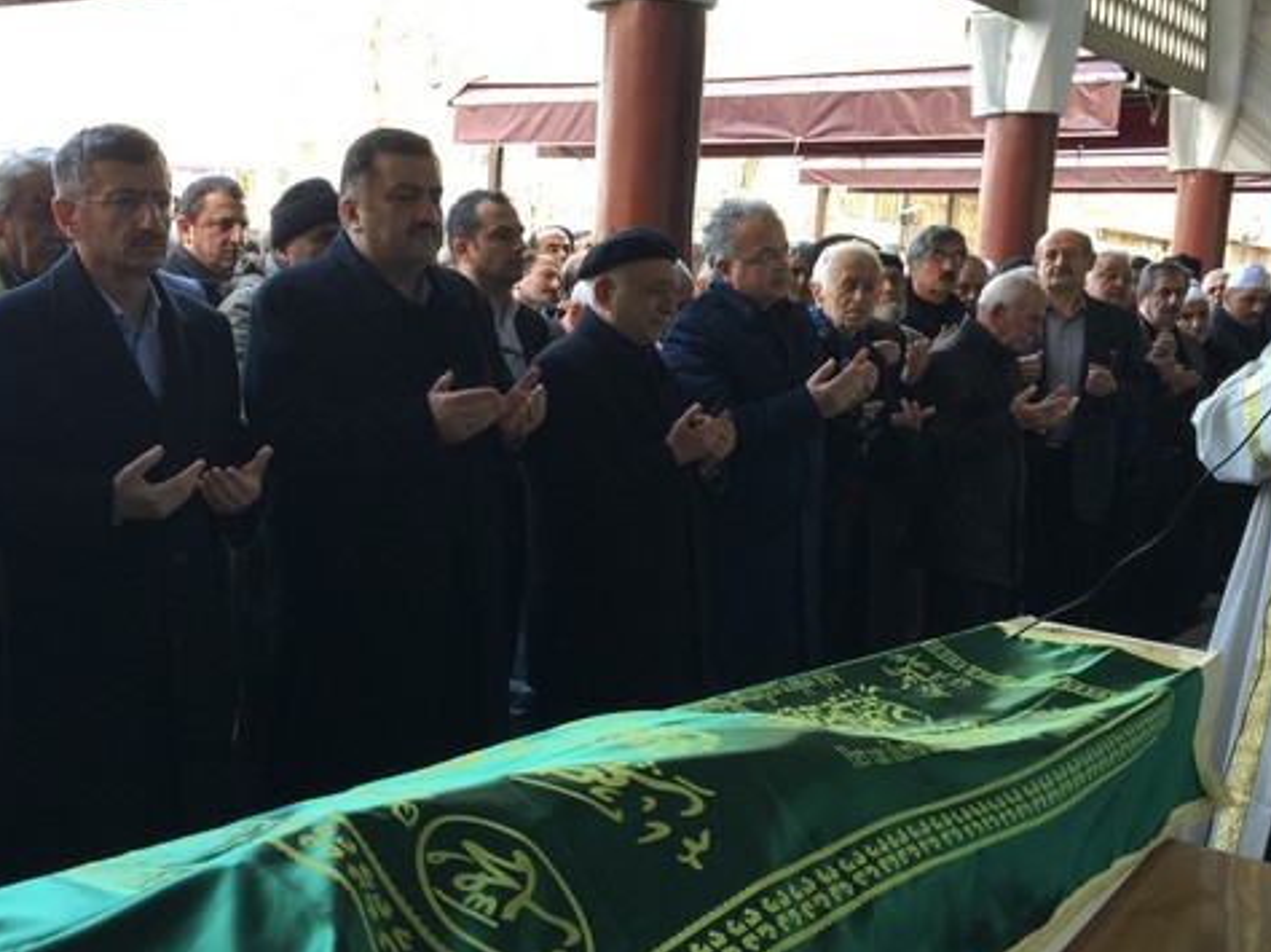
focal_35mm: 41
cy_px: 534
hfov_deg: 45.7
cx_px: 571
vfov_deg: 35.1
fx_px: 1505
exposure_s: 1/33
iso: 32
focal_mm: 4.15
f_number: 2.2
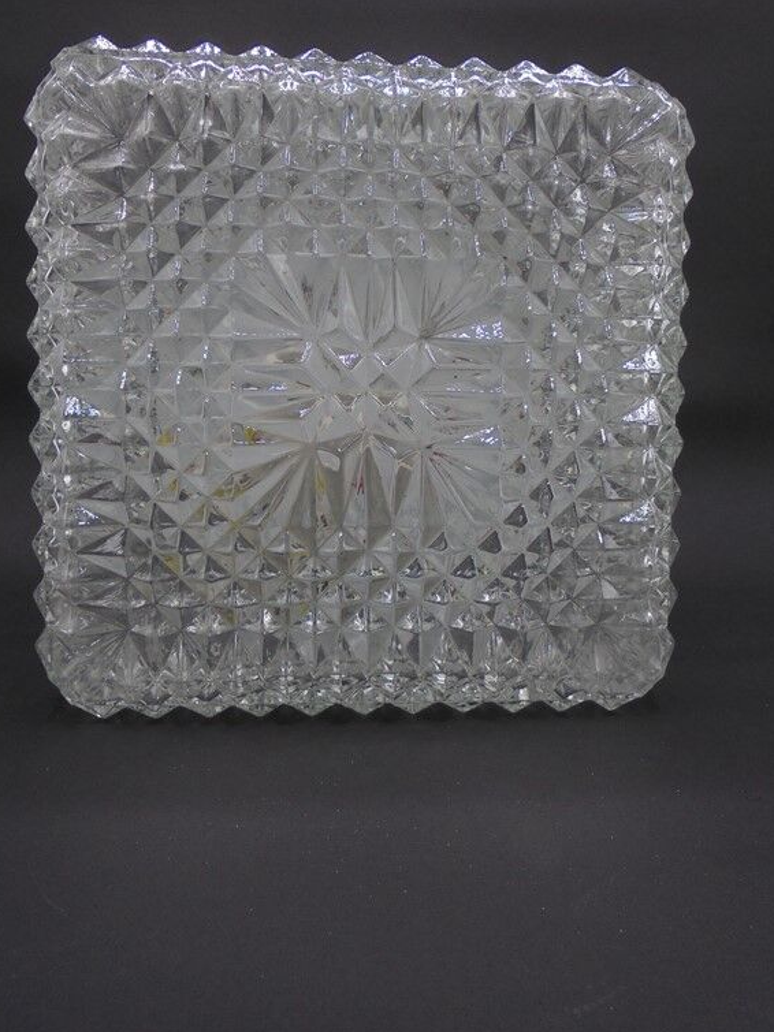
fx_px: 924
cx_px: 400
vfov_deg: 58.2
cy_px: 450
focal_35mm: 31
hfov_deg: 45.4
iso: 100
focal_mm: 4.6
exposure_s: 1/250
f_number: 3.5
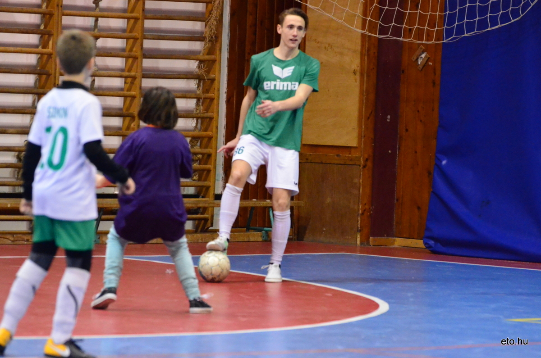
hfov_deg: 8.3
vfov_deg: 5.5
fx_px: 3712
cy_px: 179
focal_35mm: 248
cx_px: 270
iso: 6400
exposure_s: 1/400
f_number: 5
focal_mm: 165
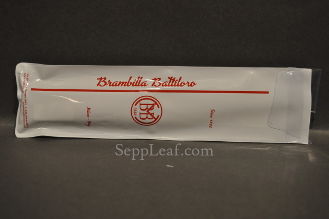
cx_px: 164
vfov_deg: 30.8
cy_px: 110
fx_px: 397
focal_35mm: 44
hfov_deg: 45.0
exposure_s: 1/125
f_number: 5.6
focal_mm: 29
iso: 320
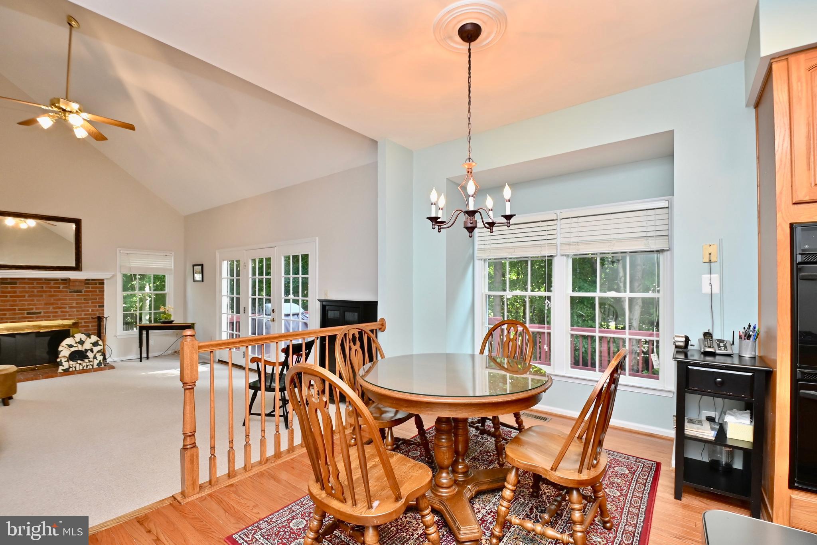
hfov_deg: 100.4
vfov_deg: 77.3
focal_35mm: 15
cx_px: 408
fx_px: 340
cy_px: 272
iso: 250
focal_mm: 10
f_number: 7.1
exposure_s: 1/20
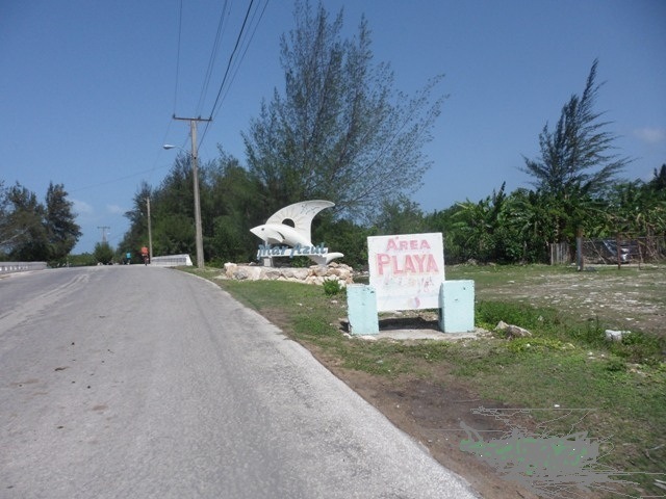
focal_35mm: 26
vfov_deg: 53.1
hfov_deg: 67.3
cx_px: 333
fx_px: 500
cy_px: 250
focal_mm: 4.9
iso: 80
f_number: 9.4
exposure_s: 1/250
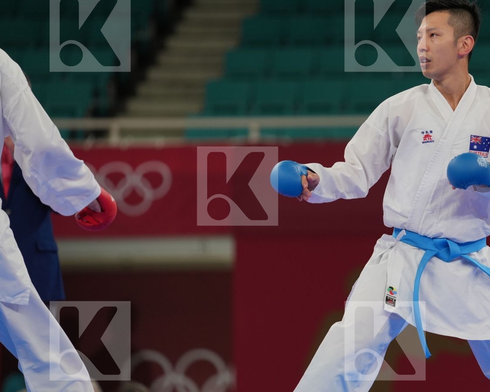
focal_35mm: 300
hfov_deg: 6.4
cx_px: 385
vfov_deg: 5.2
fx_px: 4351
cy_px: 186
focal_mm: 200
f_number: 2.8
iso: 500
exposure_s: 1/1000
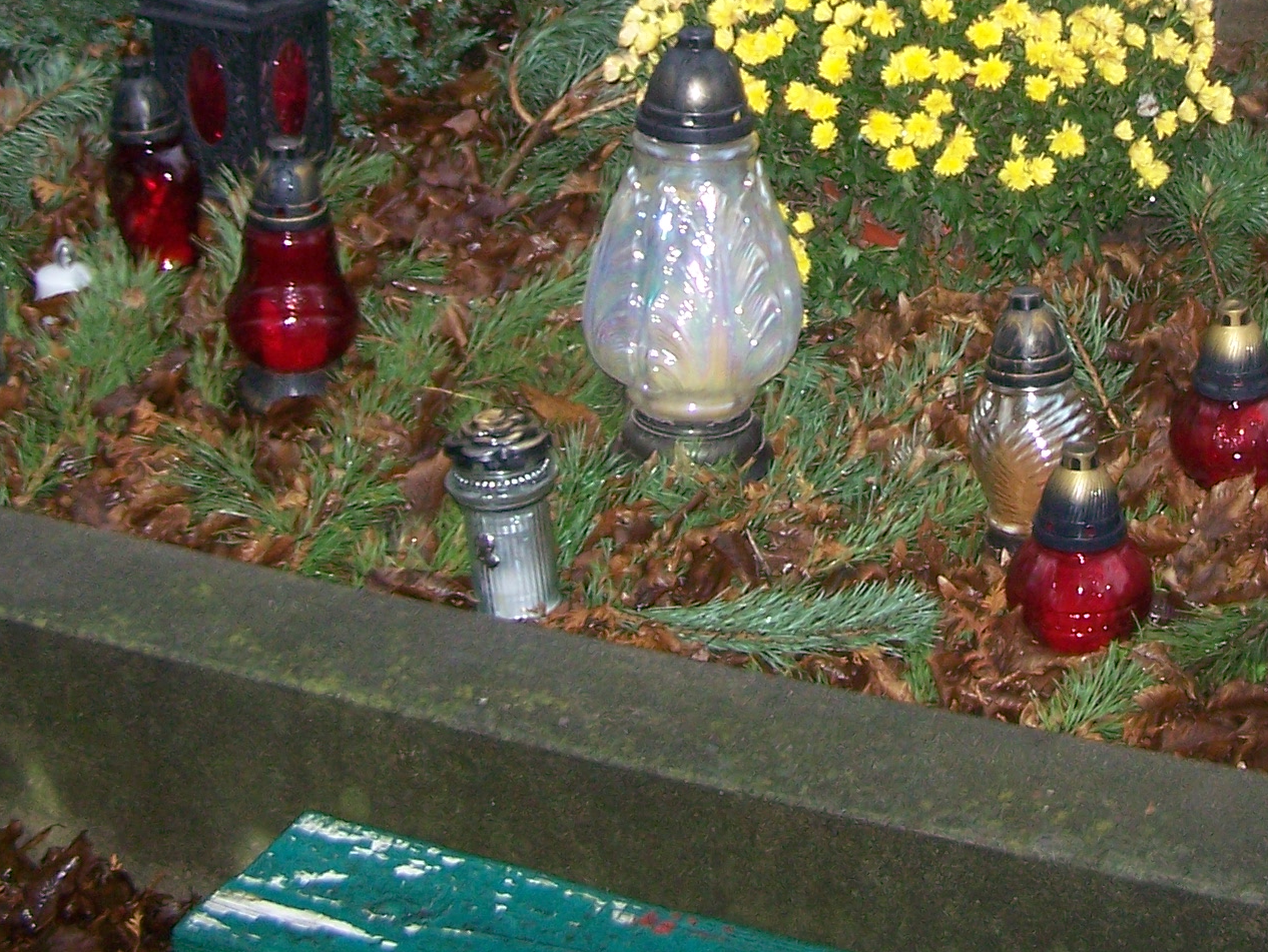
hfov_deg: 22.8
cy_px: -7
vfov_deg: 17.0
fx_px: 3115
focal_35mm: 85
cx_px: 934
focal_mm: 6.3
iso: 160
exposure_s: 1/60
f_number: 2.8
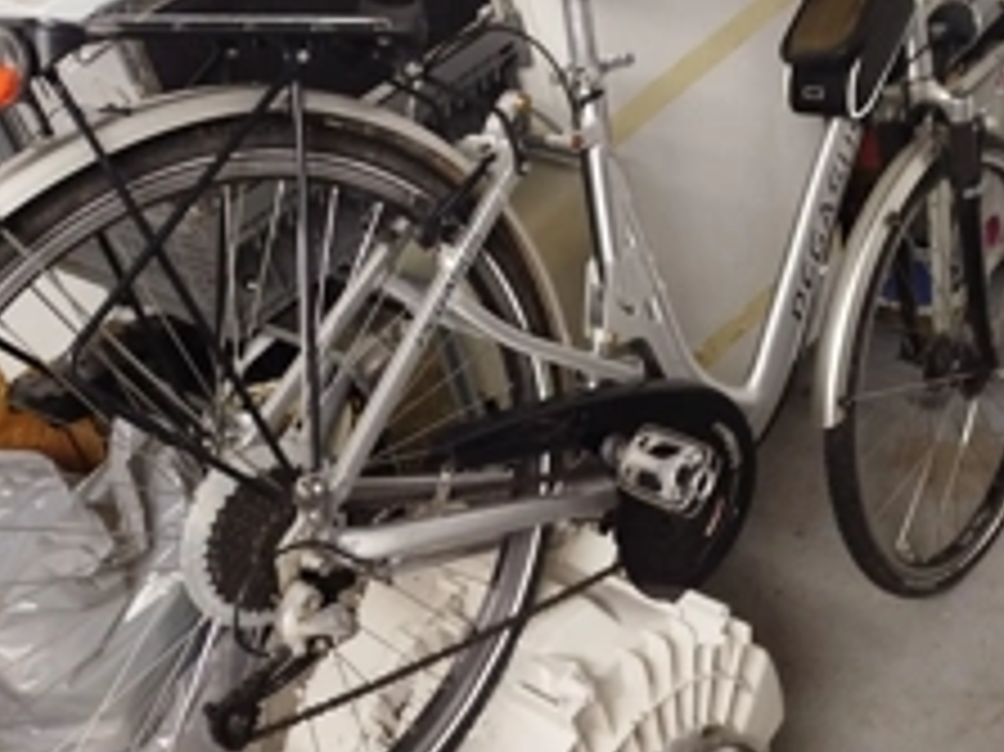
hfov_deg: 43.8
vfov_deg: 33.2
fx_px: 1246
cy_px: 230
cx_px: 549
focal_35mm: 43
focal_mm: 5.31
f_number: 1.7
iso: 500
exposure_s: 1/25
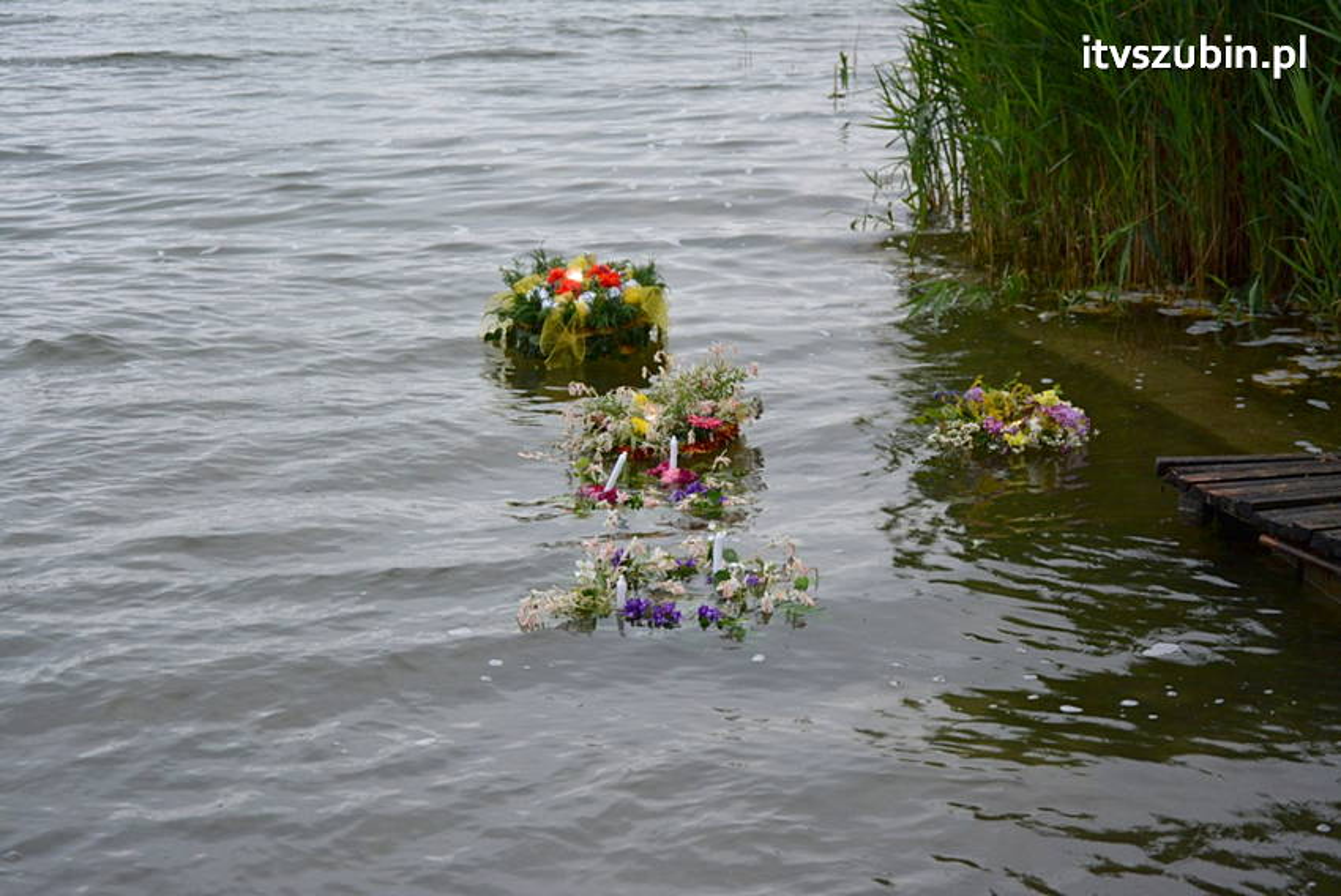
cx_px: 670
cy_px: 448
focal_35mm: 68
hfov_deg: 29.8
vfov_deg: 20.2
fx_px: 2516
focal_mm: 45
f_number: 4.8
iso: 560
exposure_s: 1/60
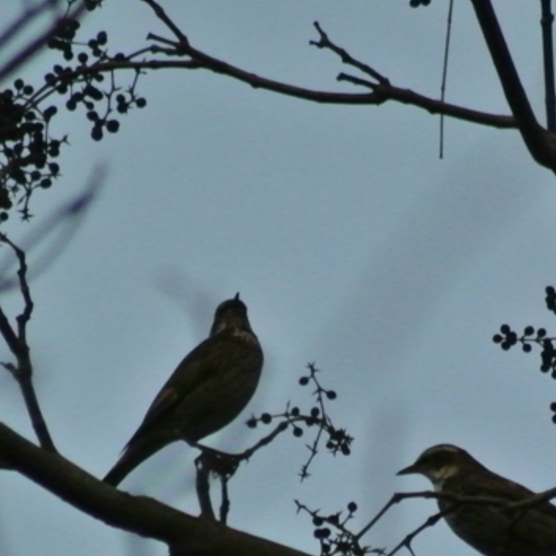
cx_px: 385
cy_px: 474
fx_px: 32564
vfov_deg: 1.0
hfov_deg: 1.0
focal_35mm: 1792
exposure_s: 1/16000
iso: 3200
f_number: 5.6
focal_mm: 270
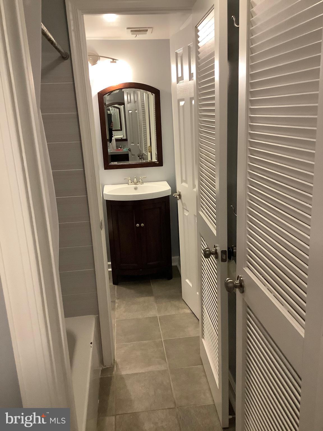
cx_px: 162
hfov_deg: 45.4
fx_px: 386
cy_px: 216
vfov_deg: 58.4
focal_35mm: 31
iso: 320
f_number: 2.4
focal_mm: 3.3
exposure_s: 1/60
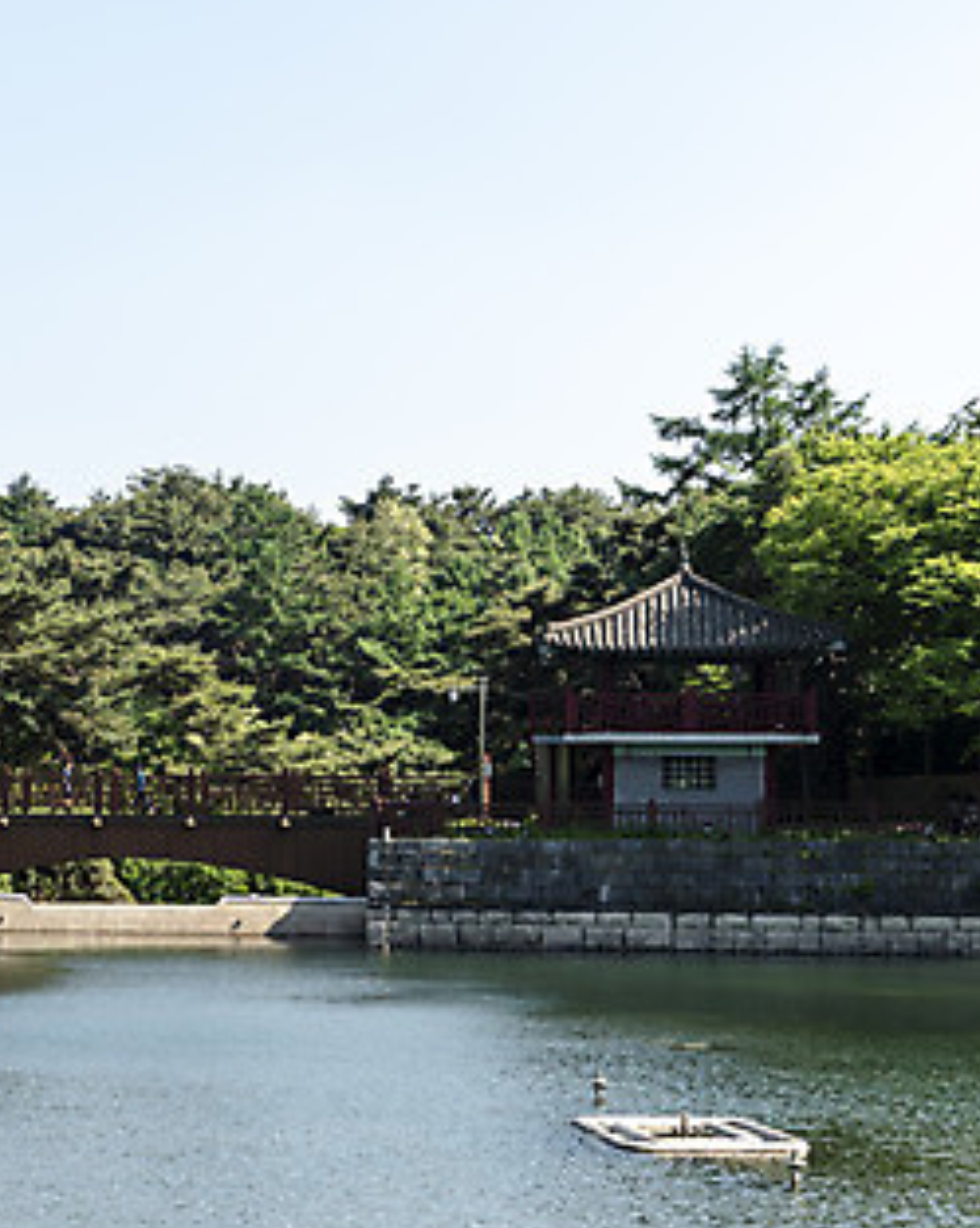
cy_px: 590
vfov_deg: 23.0
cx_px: 26
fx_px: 3014
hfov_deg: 18.1
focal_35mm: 83
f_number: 6.3
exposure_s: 1/250
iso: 100
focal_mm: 46
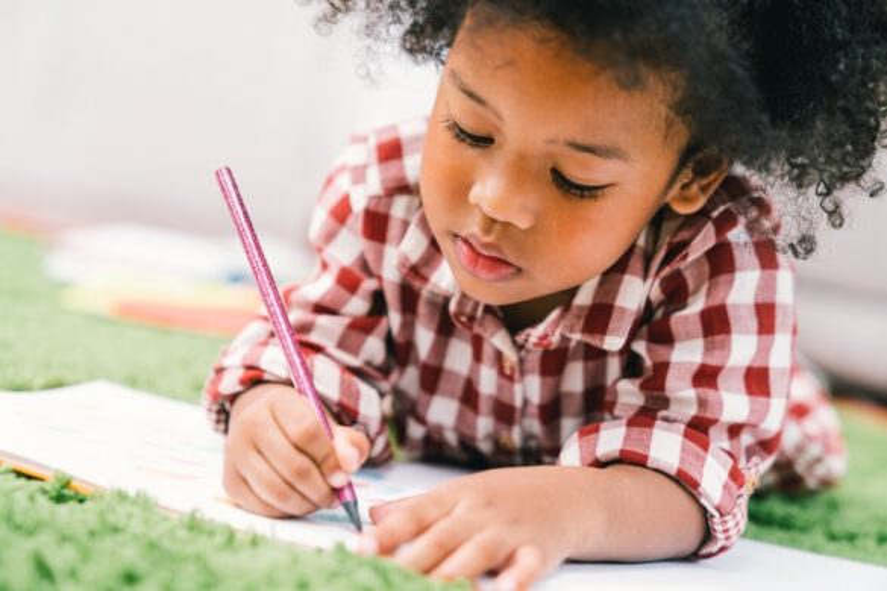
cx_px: 444
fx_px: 1527
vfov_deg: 21.9
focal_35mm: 62
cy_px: 296
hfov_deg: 32.4
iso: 160
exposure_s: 1/30
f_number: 2.8
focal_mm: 62
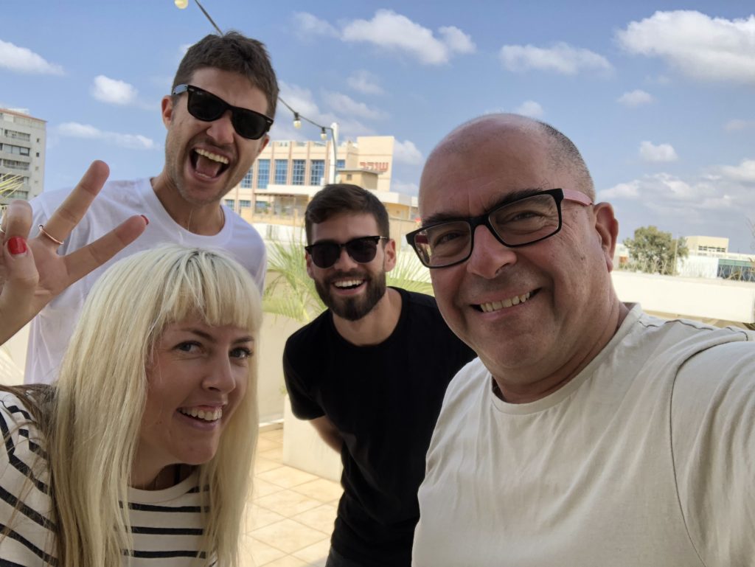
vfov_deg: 44.2
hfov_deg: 56.8
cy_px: 284
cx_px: 378
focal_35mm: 32
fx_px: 698
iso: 20
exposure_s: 1/438
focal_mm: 2.87
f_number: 2.2
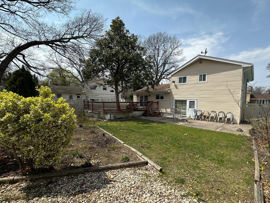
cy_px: 109
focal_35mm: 16
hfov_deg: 94.0
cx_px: 152
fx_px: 125
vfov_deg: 78.0
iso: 50
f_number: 2.2
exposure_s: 1/1825
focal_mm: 2.22
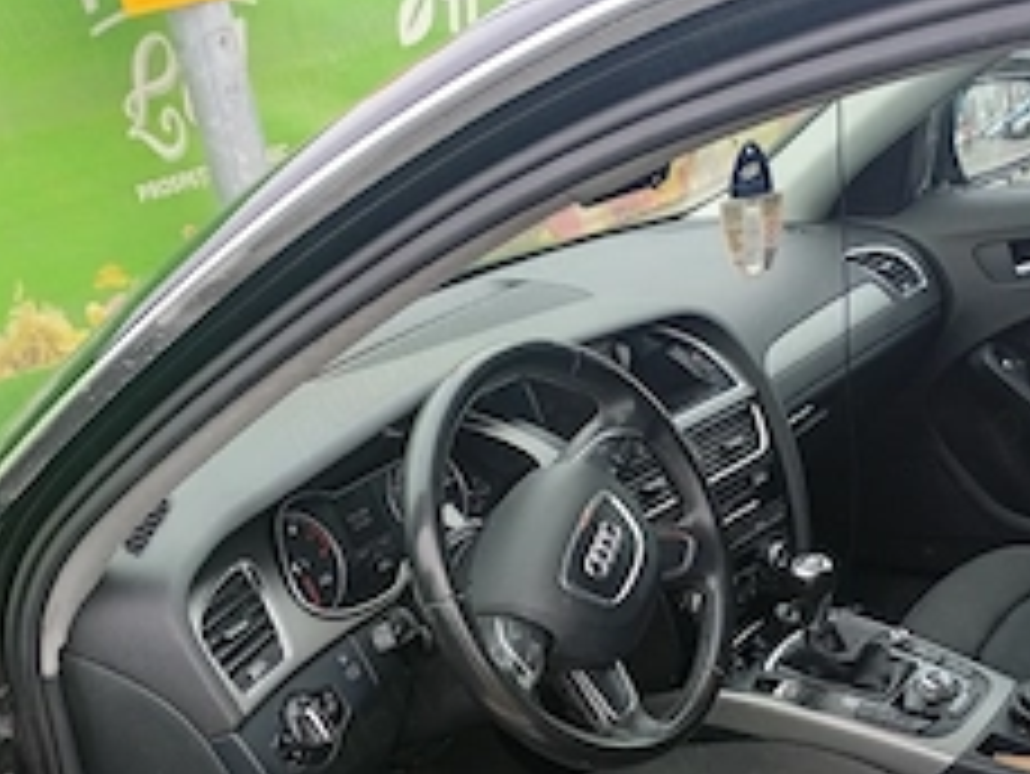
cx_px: 517
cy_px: 742
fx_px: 1399
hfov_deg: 40.4
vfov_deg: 29.2
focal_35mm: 47
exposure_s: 1/50.3
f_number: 1.8
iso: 50
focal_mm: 3.84
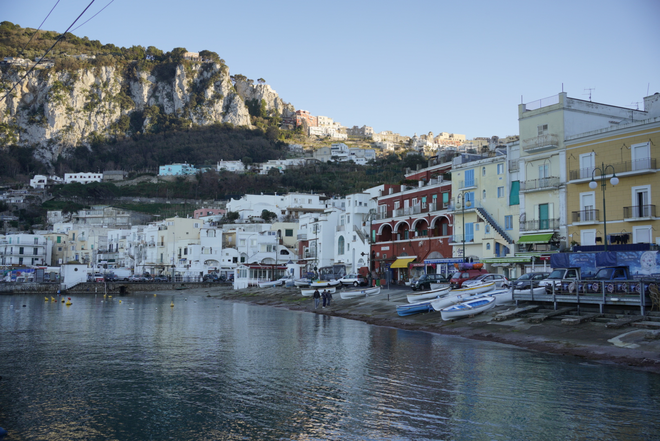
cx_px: 330
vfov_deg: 37.9
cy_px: 220
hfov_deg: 54.4
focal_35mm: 35
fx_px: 642
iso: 200
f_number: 11
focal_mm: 35
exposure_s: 1/125
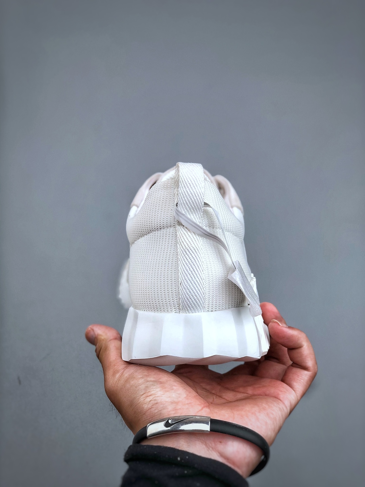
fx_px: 801
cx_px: 182
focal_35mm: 57
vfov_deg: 33.8
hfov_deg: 25.7
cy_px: 244
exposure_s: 1/100
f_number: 2.8
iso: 25
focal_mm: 6.6
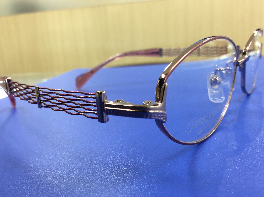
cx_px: 132
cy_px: 98
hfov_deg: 55.4
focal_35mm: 33
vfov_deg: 42.8
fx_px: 251
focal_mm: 3.3
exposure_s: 1/25
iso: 50
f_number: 2.4
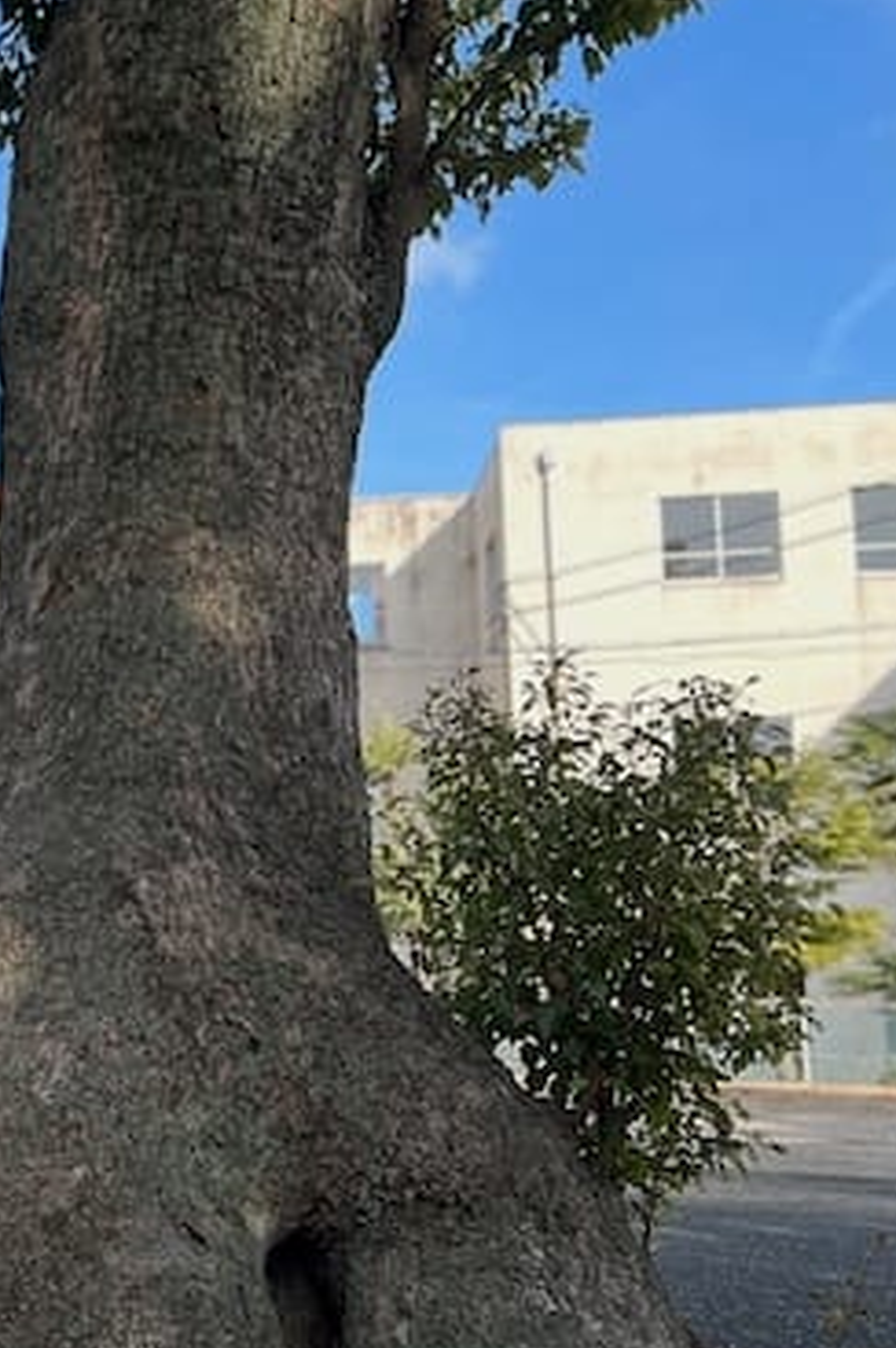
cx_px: -426
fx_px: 2207
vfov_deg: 34.0
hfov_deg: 20.0
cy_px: 713
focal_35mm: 59
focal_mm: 5.7
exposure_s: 1/558
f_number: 1.5
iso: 50
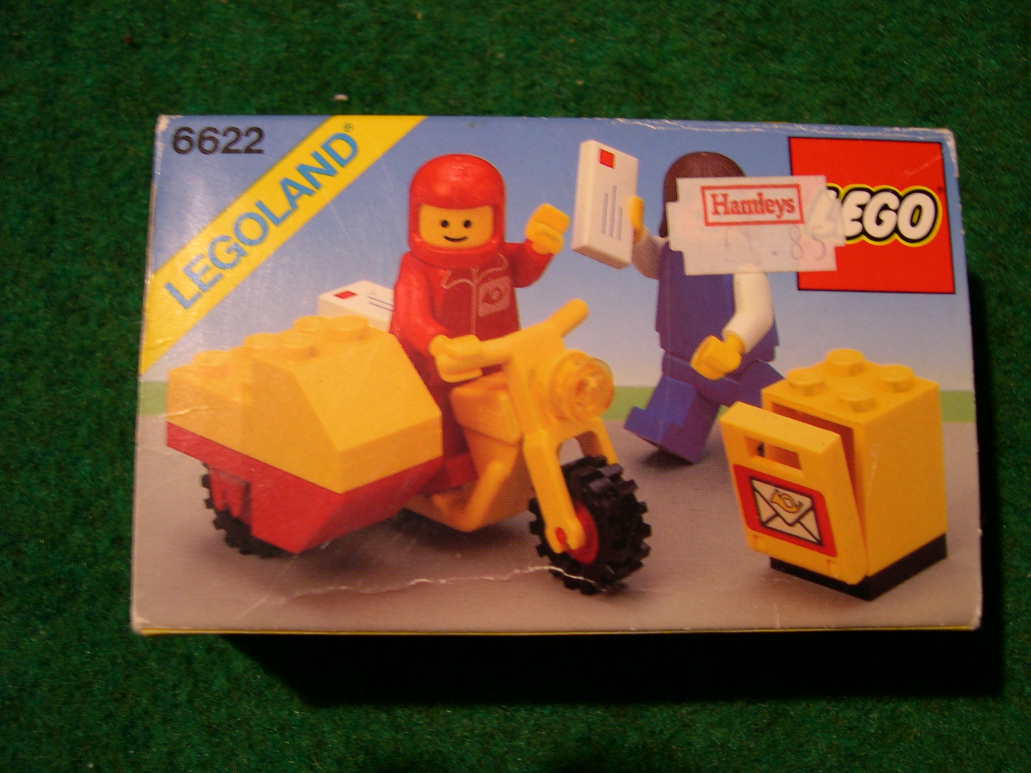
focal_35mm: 38
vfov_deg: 37.7
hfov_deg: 49.0
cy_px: 386
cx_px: 516
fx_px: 1132
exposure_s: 1/11.3
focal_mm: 8
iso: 100
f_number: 2.8
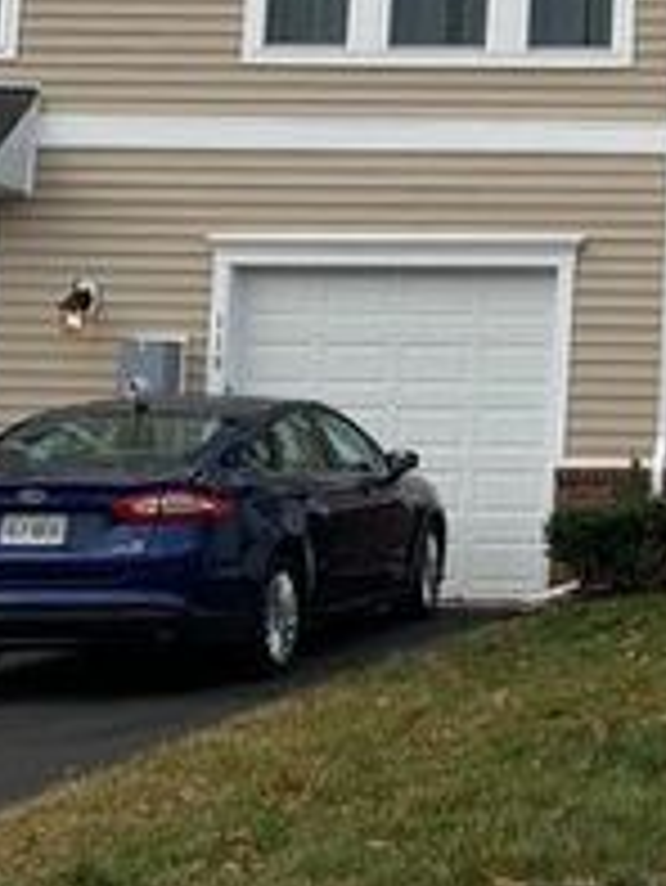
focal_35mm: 88
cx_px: 1022
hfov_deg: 15.4
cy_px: 173
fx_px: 2255
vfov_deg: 21.9
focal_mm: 4.25
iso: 25
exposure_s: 1/605
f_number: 1.8
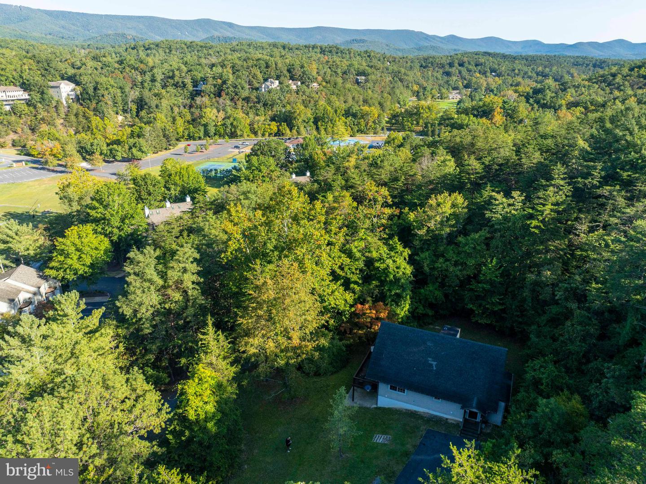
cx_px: 323
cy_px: 242
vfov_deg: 56.8
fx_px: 448
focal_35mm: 24
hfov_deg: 71.6
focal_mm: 12.29
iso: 170
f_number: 2.8
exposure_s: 1/1000
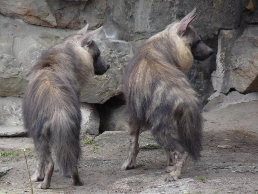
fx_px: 3004
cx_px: 129
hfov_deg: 4.9
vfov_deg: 3.7
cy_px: 97
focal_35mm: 403
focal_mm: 71.7
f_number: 3.7
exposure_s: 1/400
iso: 500
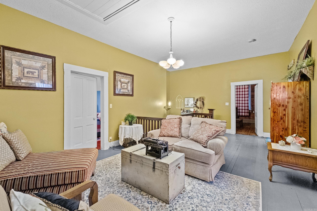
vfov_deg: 77.3
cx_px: 158
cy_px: 106
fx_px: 132
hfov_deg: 100.4
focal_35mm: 15
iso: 1600
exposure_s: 1/2.5
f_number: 8
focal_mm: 10
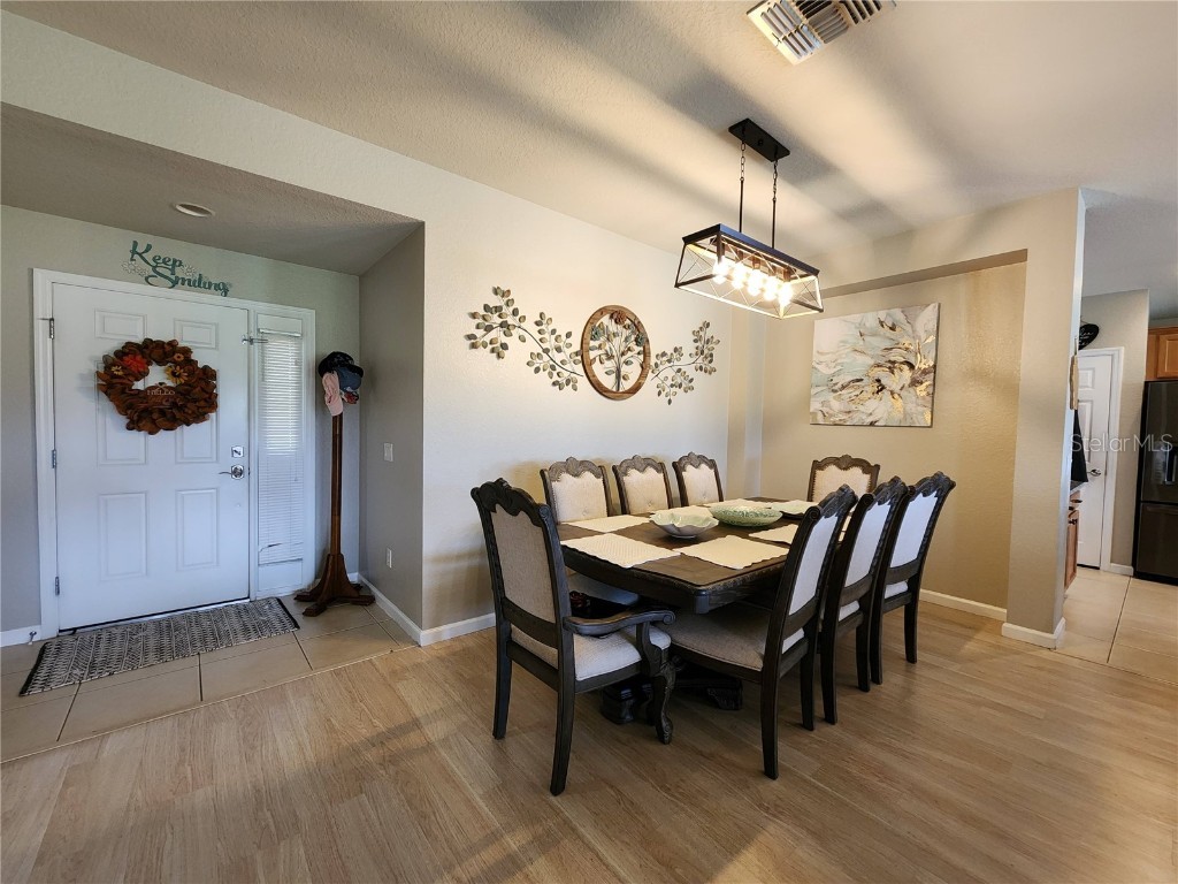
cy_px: 442
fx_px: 442
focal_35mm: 13
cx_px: 589
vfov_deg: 89.9
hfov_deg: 106.2
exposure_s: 1/60
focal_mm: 2.2
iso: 320
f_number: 2.2
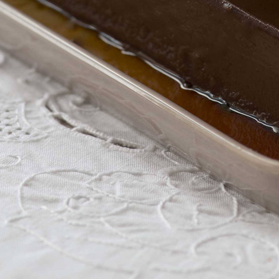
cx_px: 235
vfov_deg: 5.1
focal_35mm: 341
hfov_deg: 5.1
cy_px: -76
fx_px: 3109
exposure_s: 1/25
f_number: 5.6
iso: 100
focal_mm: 105
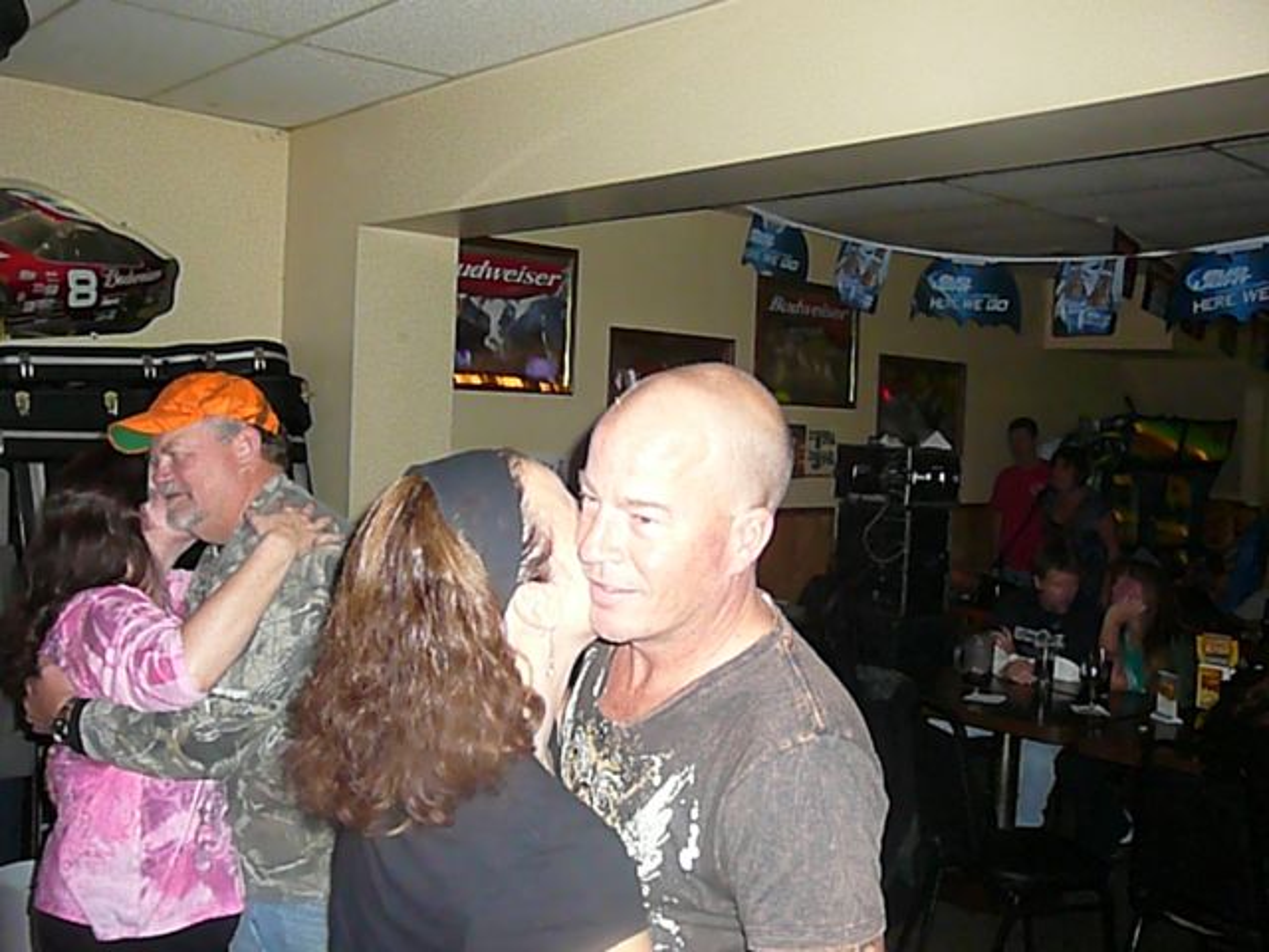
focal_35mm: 35
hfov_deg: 52.6
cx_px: 634
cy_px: 476
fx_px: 1283
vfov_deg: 40.7
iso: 800
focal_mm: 5.2
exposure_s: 1/30
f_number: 2.8
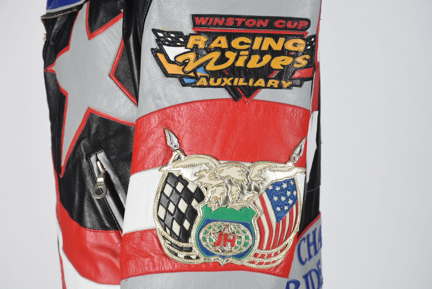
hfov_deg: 14.4
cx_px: 216
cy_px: 144
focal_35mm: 142
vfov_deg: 9.6
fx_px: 1711
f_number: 11
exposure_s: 1/125
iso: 200
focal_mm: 95
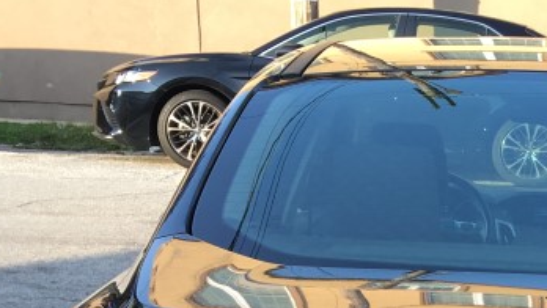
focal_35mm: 93
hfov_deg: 22.0
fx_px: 1349
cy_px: 468
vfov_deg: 12.4
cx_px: 561
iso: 25
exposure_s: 1/181
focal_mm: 4.15
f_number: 2.2
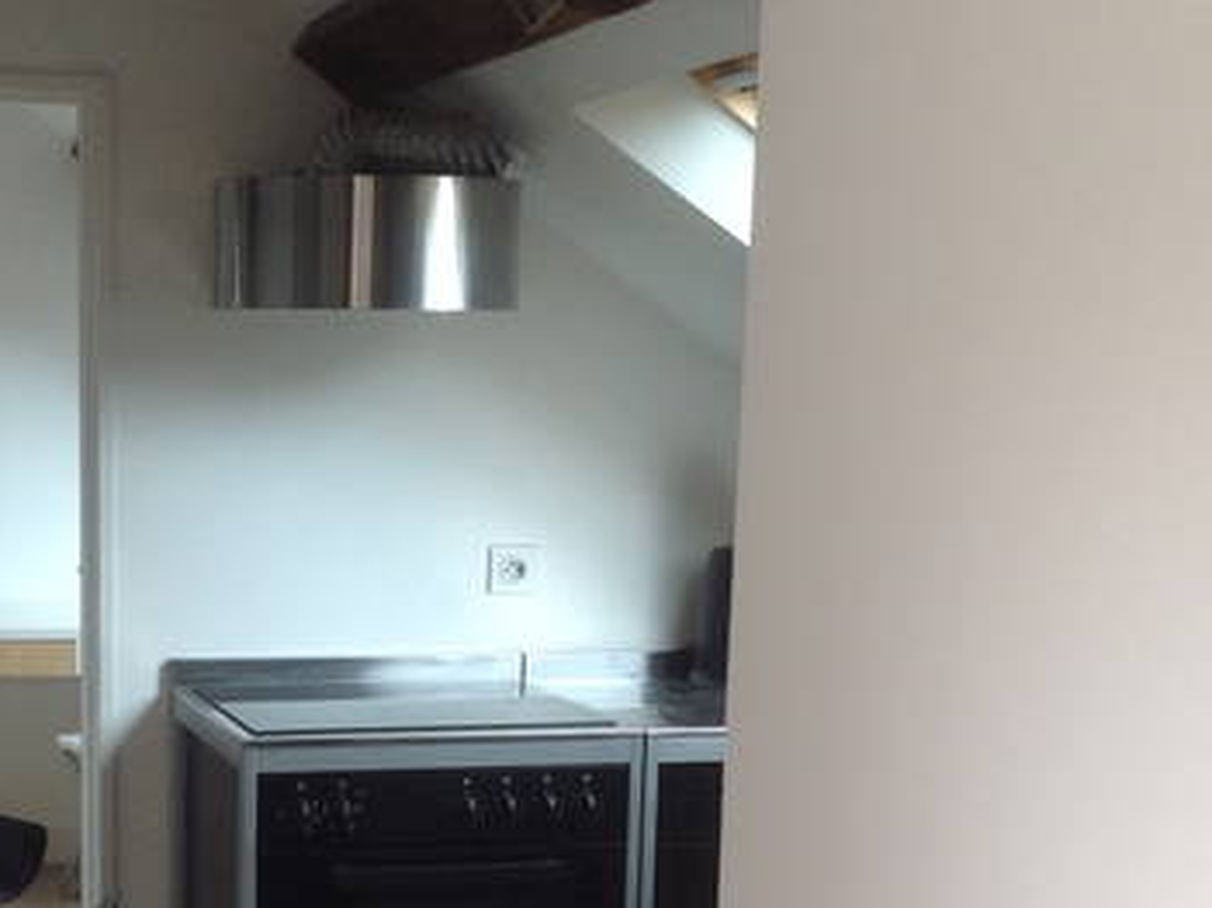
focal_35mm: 79
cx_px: 197
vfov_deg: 18.4
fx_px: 2764
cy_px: 801
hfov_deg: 24.2
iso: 64
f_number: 2.4
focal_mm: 4.28
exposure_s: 1/60
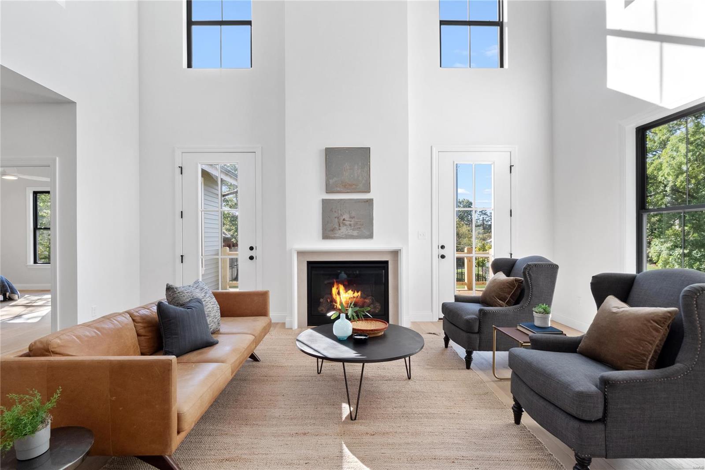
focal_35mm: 16
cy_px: 235
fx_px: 313
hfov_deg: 96.7
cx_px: 352
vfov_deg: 73.7
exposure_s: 1/20
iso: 400
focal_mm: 8
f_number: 8
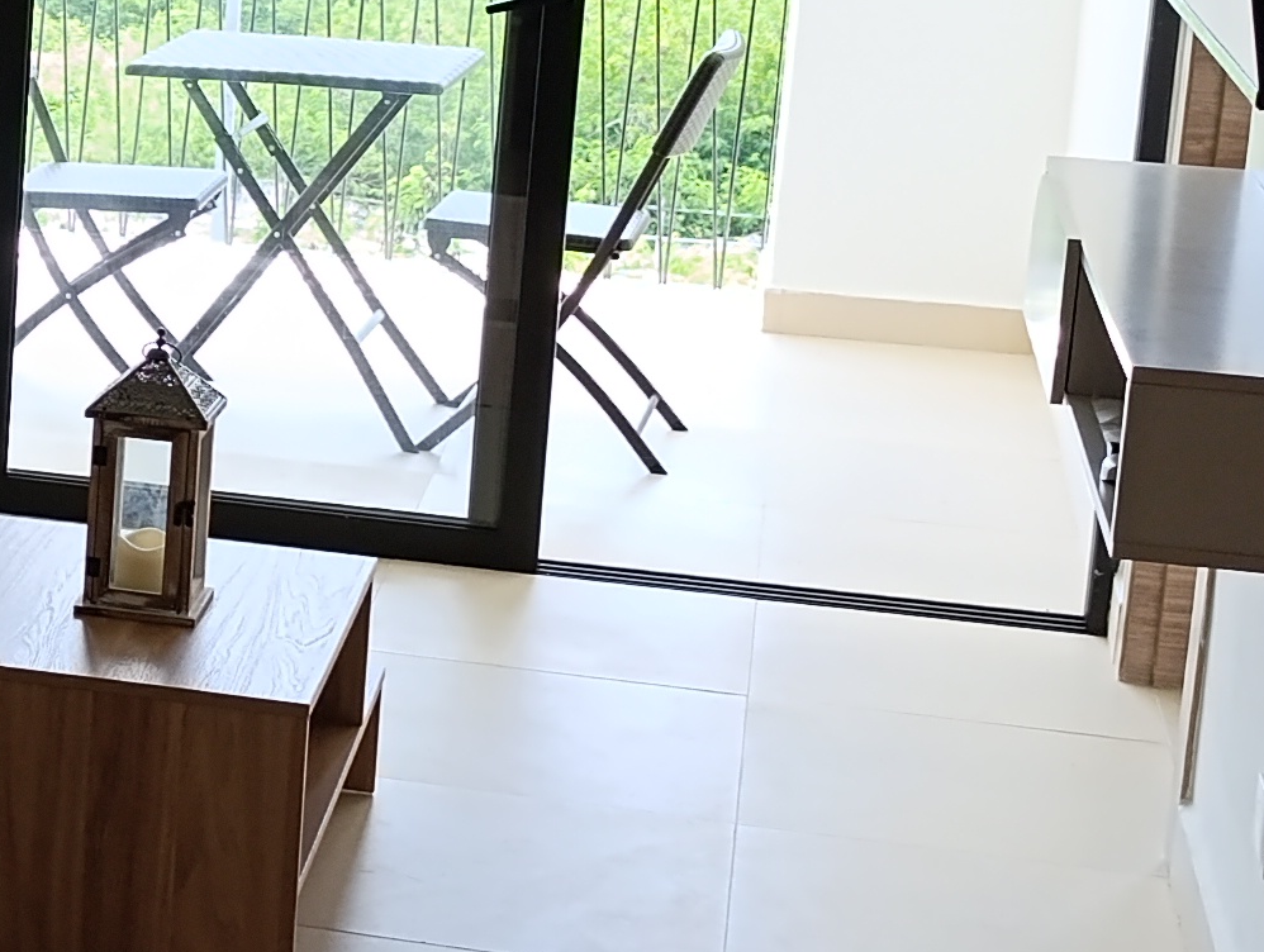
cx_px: -206
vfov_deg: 15.7
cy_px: 271
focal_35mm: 94
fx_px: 3438
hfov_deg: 19.7
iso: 100
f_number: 1.6
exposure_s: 1/100
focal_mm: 6.14
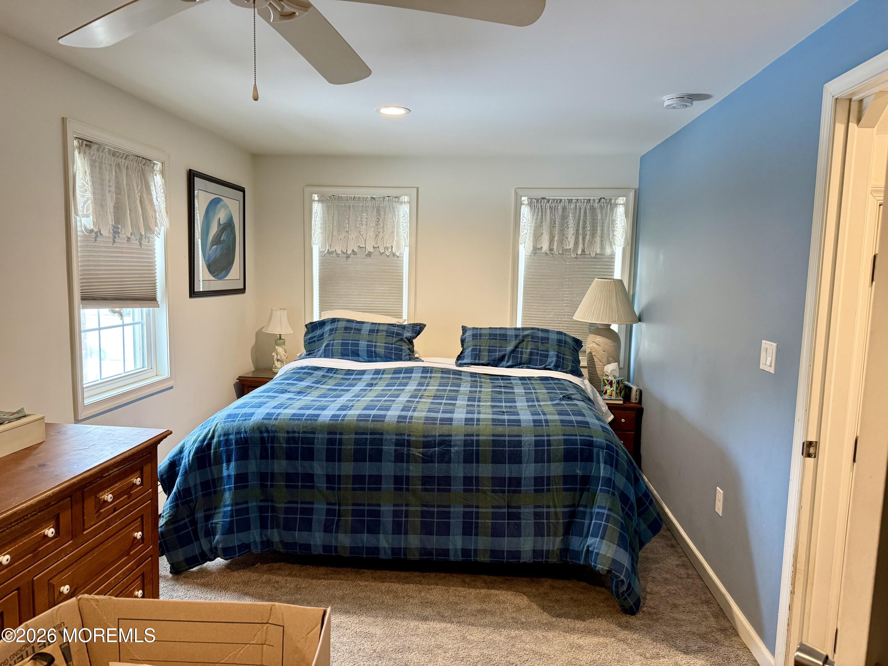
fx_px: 616
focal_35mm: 24
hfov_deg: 71.6
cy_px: 333
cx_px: 444
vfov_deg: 56.8
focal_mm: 6.76
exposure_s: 1/60
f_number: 1.78
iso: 250
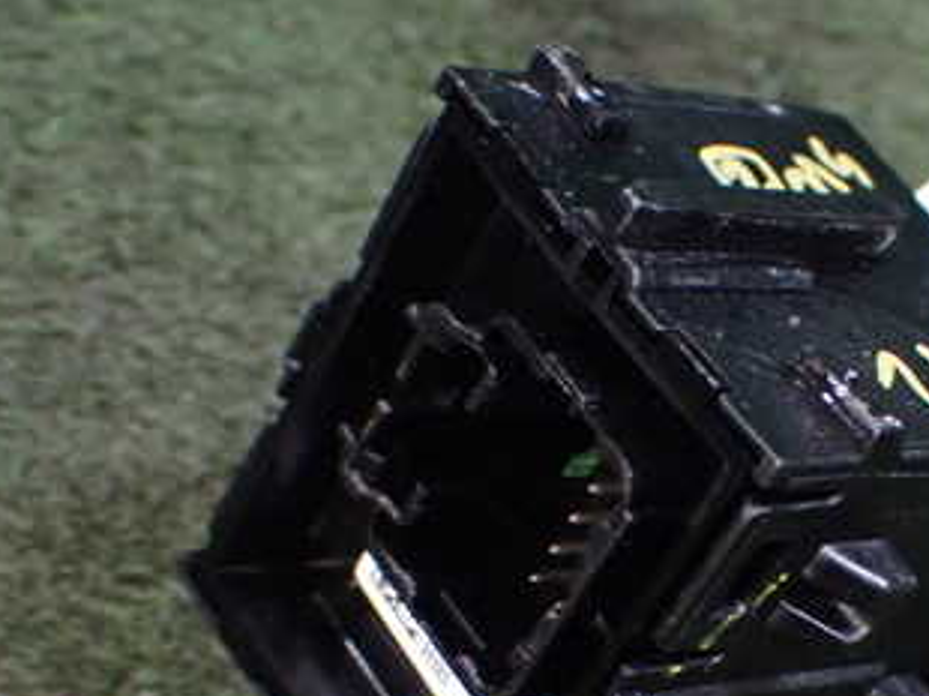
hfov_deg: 21.4
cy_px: 600
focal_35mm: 91
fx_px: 2440
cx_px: 668
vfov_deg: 16.0
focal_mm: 8.4
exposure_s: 1/50
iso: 800
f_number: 3.1
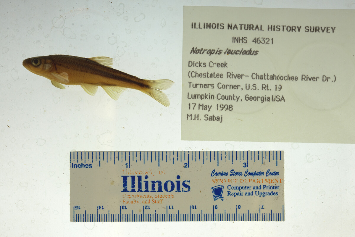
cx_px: 178
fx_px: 592
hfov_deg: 33.4
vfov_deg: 22.6
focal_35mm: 60
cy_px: 118
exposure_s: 1/200
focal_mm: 60
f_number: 10
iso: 100
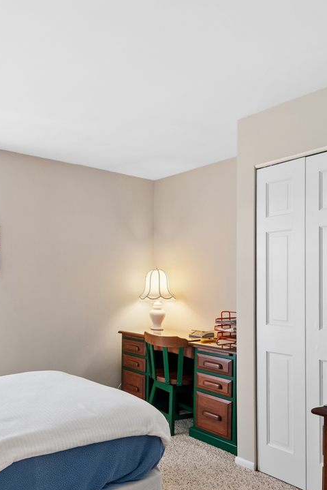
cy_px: 296
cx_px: 29
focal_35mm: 27
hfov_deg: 43.6
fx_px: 367
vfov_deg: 66.7
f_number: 9
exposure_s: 1/15
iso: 320
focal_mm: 12
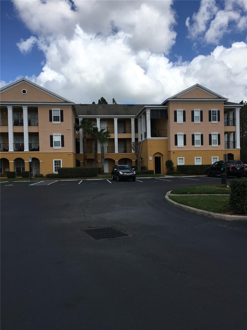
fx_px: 276
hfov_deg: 48.2
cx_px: 124
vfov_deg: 61.7
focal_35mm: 29
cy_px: 165
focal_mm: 4.15
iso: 25
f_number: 2.2
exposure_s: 1/2404
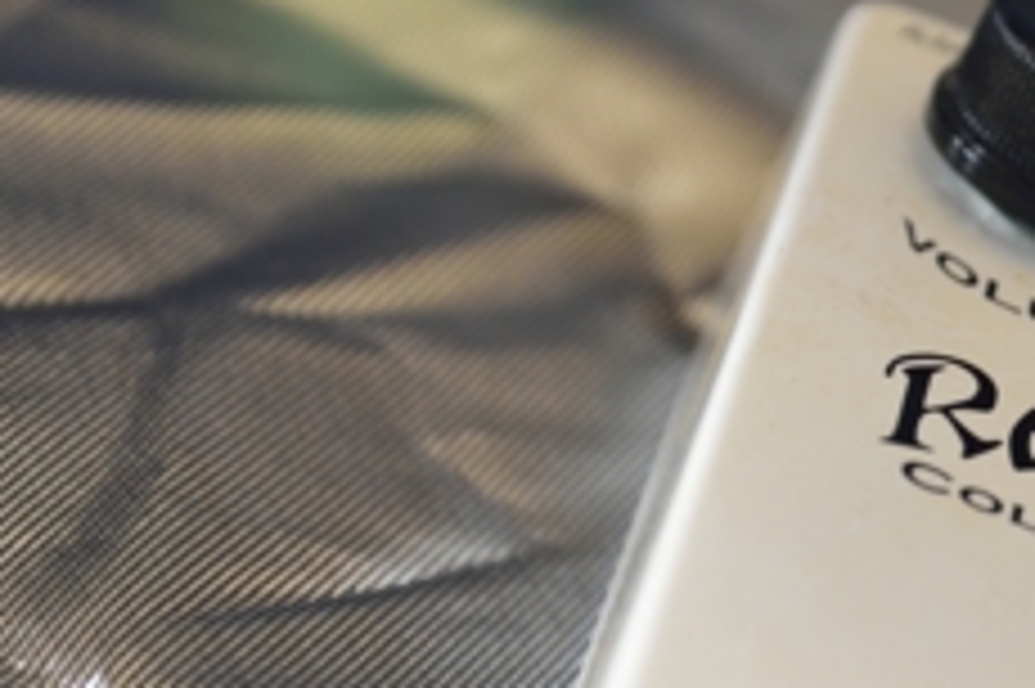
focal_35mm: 164
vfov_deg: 8.4
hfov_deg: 12.3
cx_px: 1156
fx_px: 4711
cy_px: 450
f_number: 4.5
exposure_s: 1/60
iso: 200
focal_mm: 58
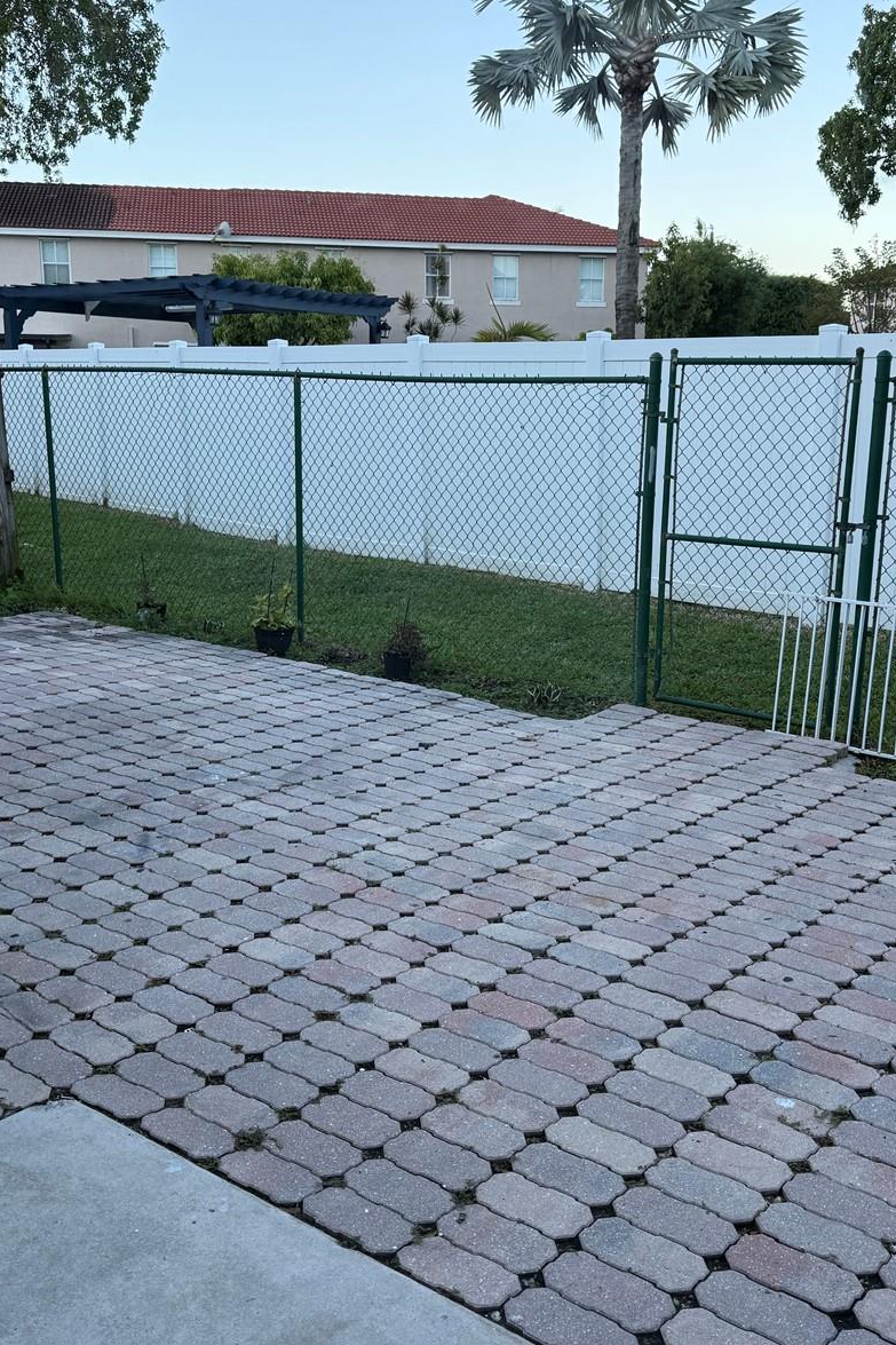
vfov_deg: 55.8
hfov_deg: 38.9
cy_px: 668
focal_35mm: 34
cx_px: 478
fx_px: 1270
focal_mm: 6.76
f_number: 1.78
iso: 100
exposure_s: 1/257
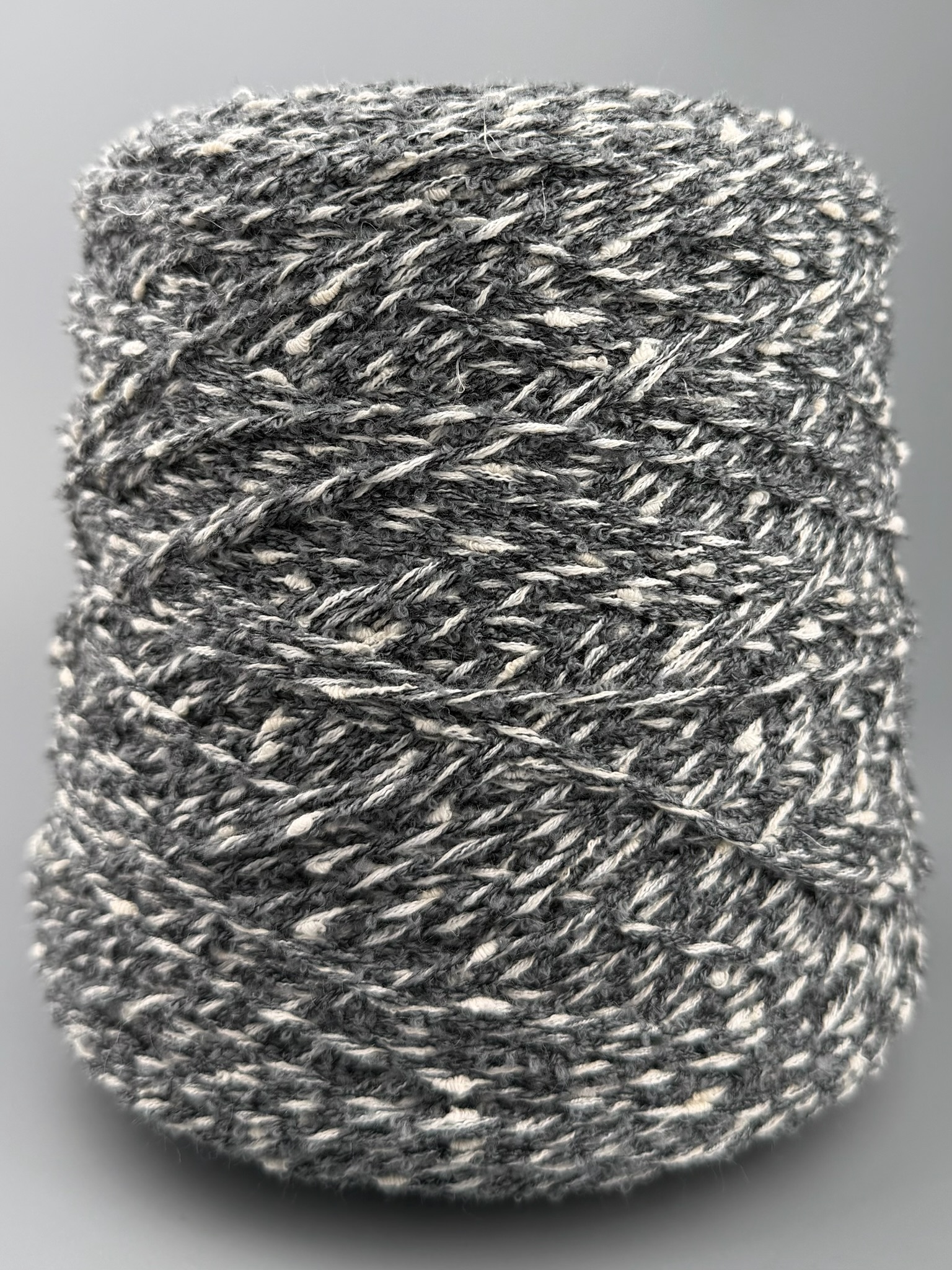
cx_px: 476
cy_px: 635
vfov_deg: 71.6
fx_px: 880
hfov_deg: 56.8
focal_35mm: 24
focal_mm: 6.76
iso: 80
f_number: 1.78
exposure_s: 1/735
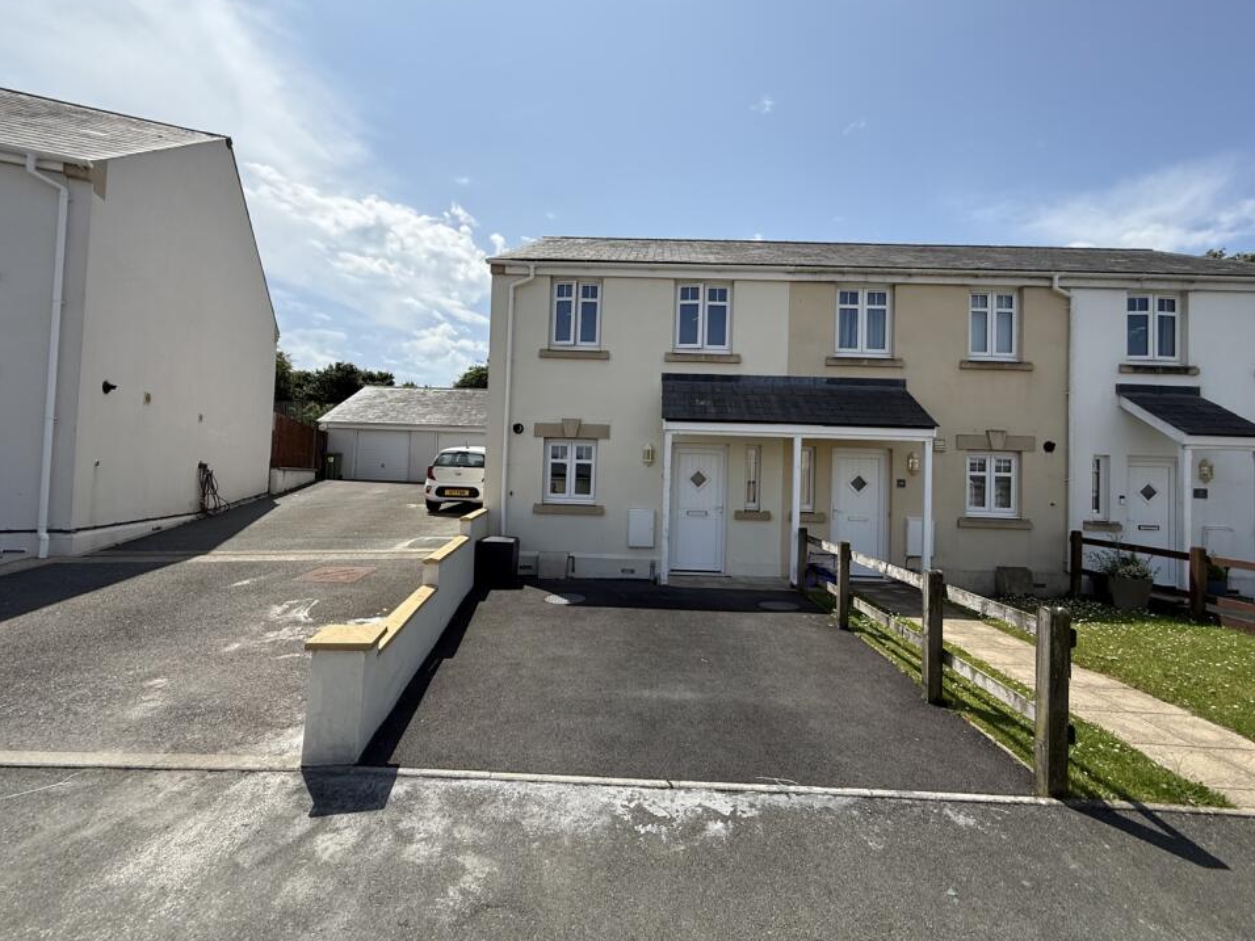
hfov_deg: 98.1
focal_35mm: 15
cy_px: 467
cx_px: 649
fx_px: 544
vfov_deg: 81.7
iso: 80
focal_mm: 2.22
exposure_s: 1/3125
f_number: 2.2
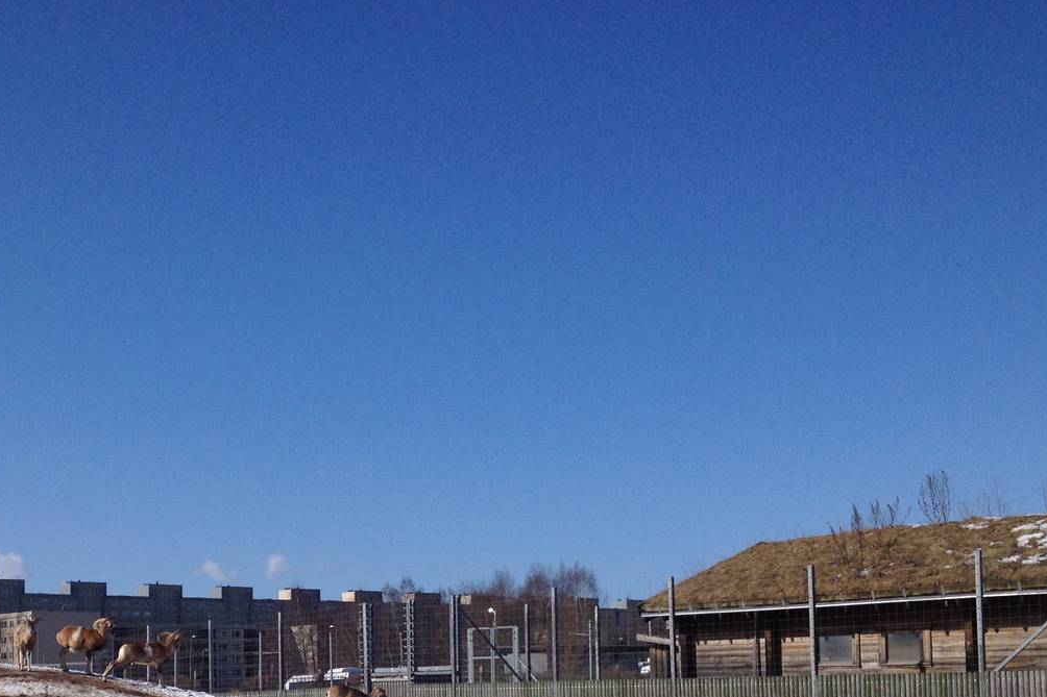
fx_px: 1686
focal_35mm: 58
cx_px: 372
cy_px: 621
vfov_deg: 22.8
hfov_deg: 34.3
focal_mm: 4.28
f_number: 2.4
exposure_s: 1/4608
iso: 50
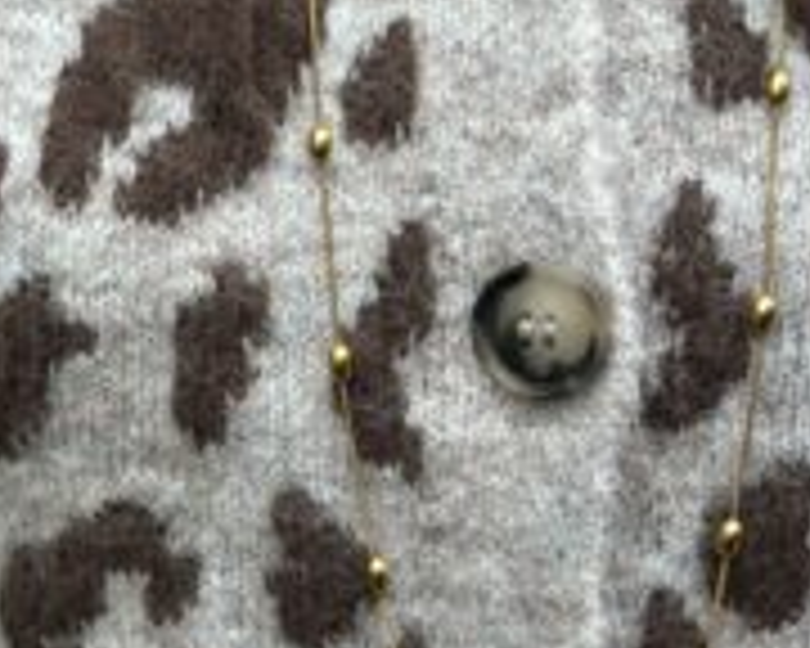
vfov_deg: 18.9
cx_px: 4
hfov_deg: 22.7
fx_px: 1942
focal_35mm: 81
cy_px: 187
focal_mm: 5.96
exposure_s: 1/60
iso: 250
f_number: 1.6
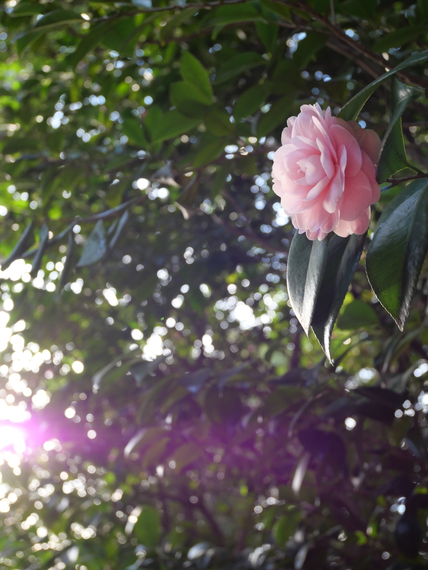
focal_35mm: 40
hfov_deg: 36.0
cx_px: 214
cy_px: 285
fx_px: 659
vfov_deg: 46.8
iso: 640
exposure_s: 1/60
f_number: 4.6
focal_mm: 20
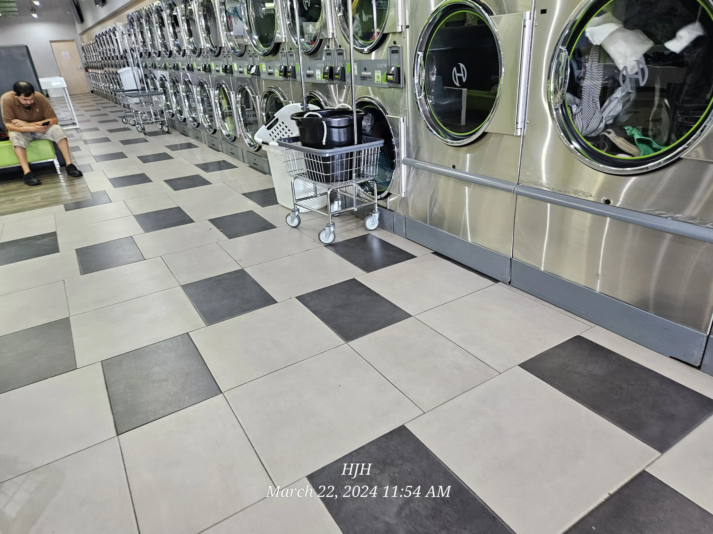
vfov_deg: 58.9
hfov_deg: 73.9
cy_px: 267
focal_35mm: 23
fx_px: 474
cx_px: 356
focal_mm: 5.4
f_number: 1.8
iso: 160
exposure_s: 1/120
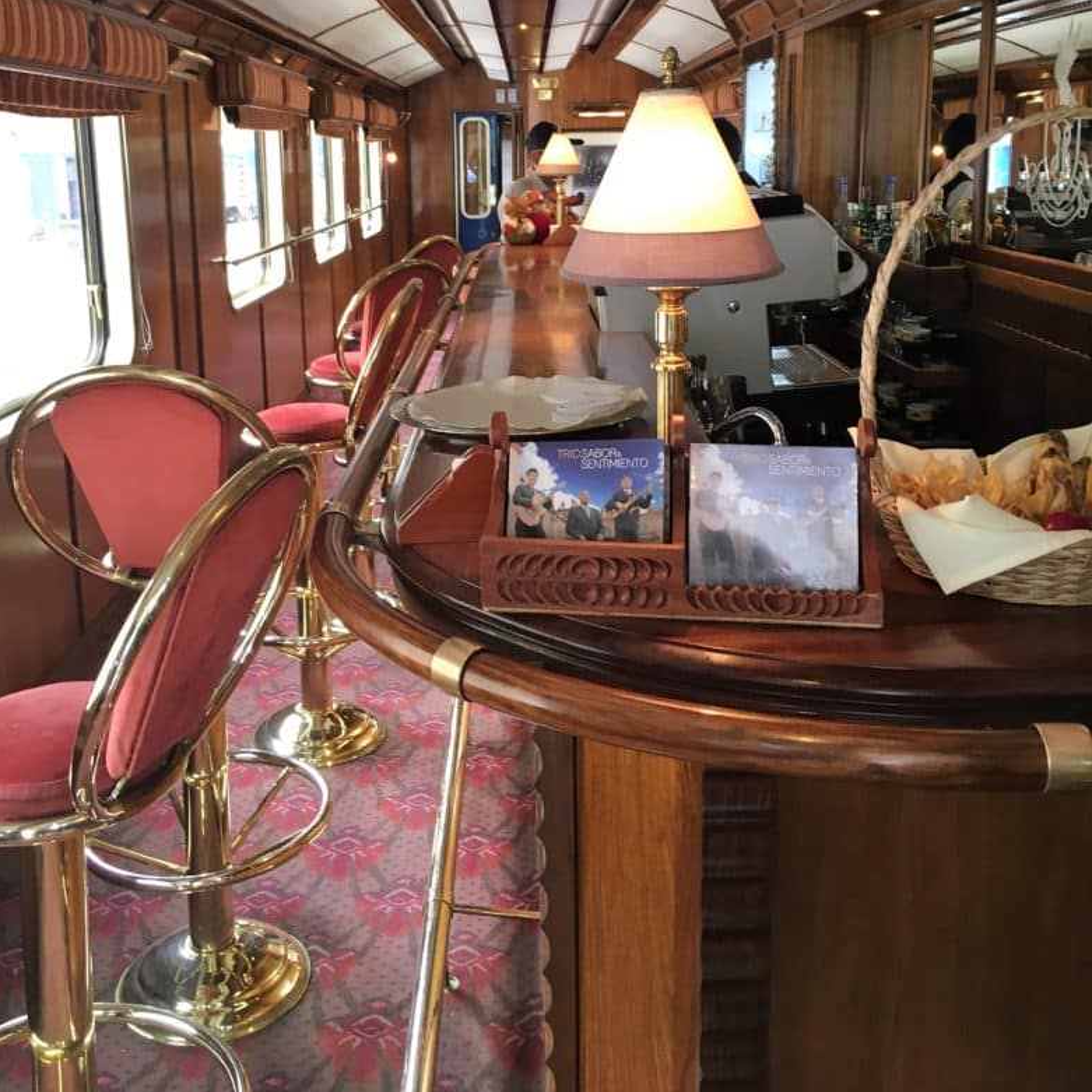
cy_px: 361
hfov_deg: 47.2
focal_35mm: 35
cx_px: 534
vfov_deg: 46.5
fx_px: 1249
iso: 64
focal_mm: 4.15
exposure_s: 1/30
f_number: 2.2
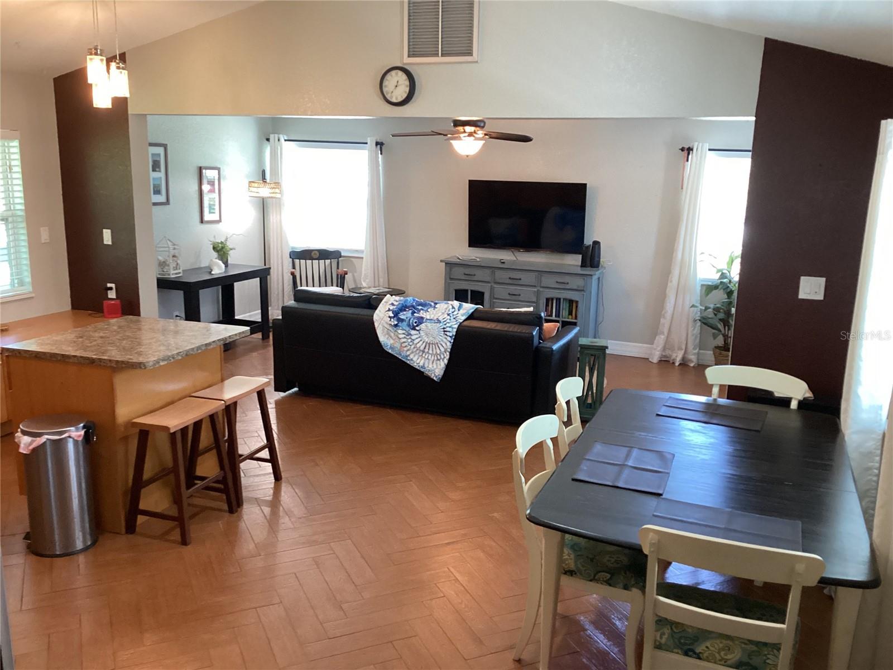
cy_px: 335
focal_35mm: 31
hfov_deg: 58.4
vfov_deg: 45.4
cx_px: 446
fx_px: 800
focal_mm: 3.3
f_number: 2.4
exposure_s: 1/50
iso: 250
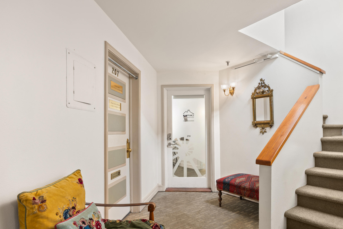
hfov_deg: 80.3
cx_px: 205
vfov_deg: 58.8
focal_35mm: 21
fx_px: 200
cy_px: 141
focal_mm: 17
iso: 125
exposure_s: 2.5
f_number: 7.1
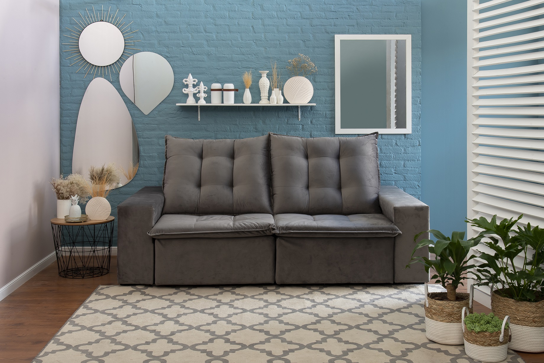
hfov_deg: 44.5
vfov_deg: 30.5
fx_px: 665
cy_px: 182
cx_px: 272
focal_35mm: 44
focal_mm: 44
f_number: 16
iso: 250
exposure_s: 1/2
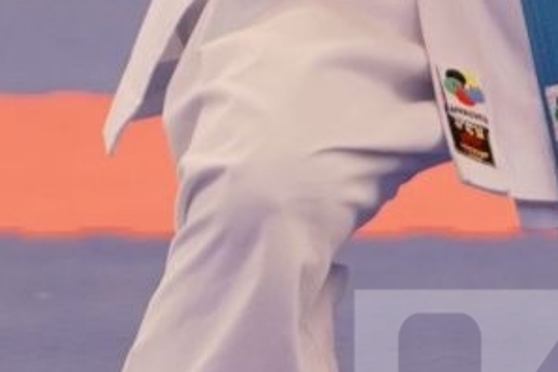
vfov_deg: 1.7
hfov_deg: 2.6
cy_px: -207
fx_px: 12384
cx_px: 530
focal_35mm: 799
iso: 800
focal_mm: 88
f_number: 2.8
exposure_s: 1/500
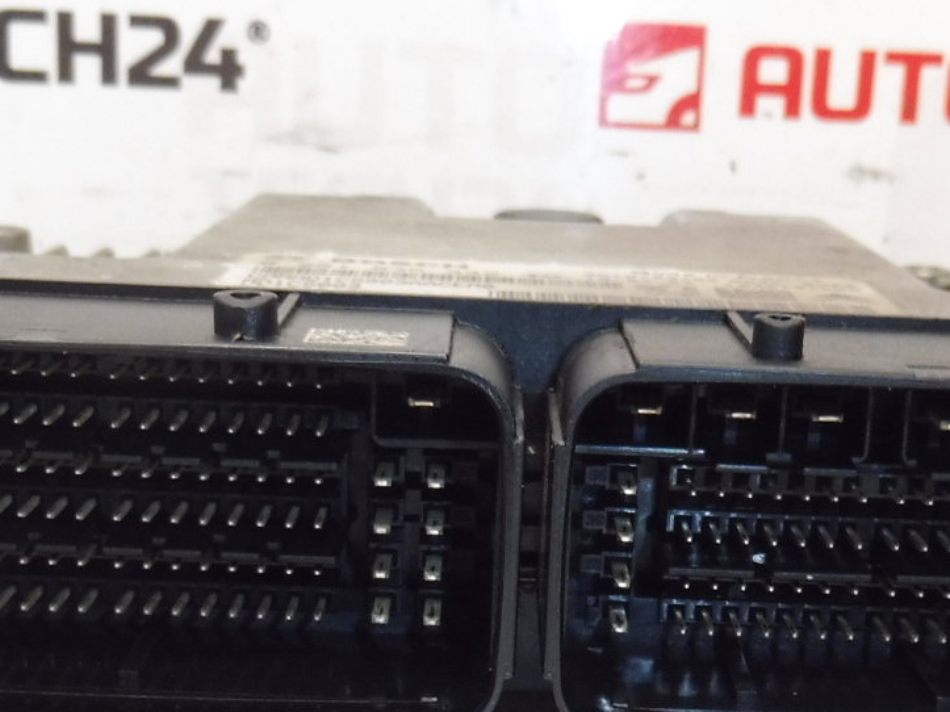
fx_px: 1866
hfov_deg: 28.5
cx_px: 523
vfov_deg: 21.1
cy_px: 667
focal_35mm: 68
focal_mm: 4.3
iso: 200
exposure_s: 1/80
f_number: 3.5
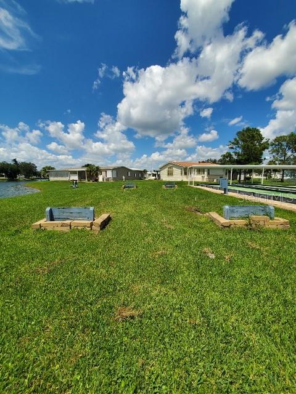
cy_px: 197
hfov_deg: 89.9
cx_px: 148
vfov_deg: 106.2
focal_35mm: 13
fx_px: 148
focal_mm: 1.8
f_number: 2.2
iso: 50
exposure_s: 1/1737
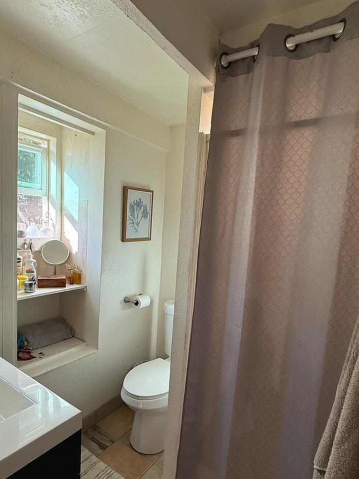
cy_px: 263
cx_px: 156
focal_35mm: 21
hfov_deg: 63.2
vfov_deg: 78.8
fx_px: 290
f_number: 2.2
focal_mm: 2.22
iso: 125
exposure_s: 1/120
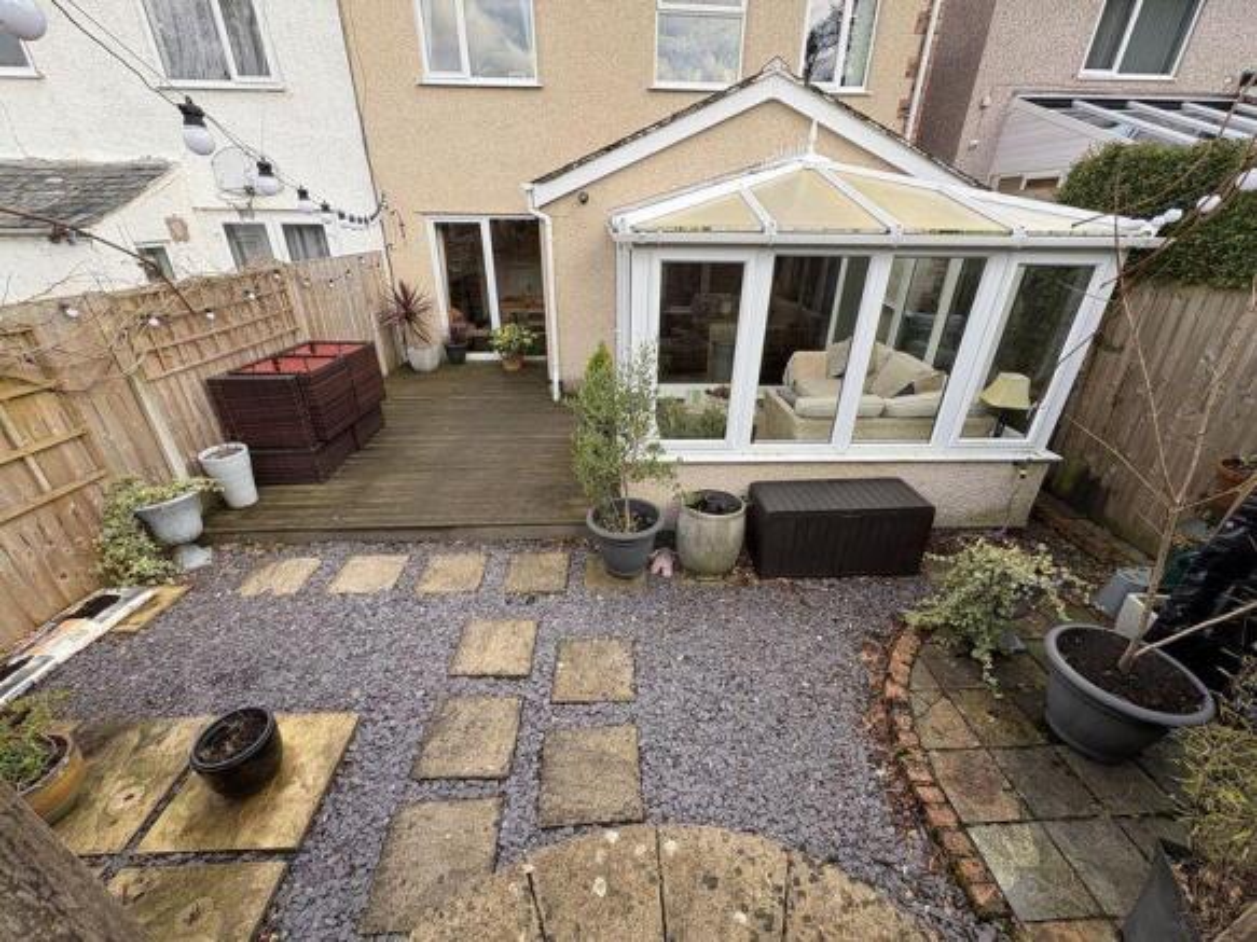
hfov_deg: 102.1
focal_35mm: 14
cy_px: 471
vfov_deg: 85.7
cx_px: 628
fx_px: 508
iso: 40
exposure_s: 1/202
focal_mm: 2.22
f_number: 2.2
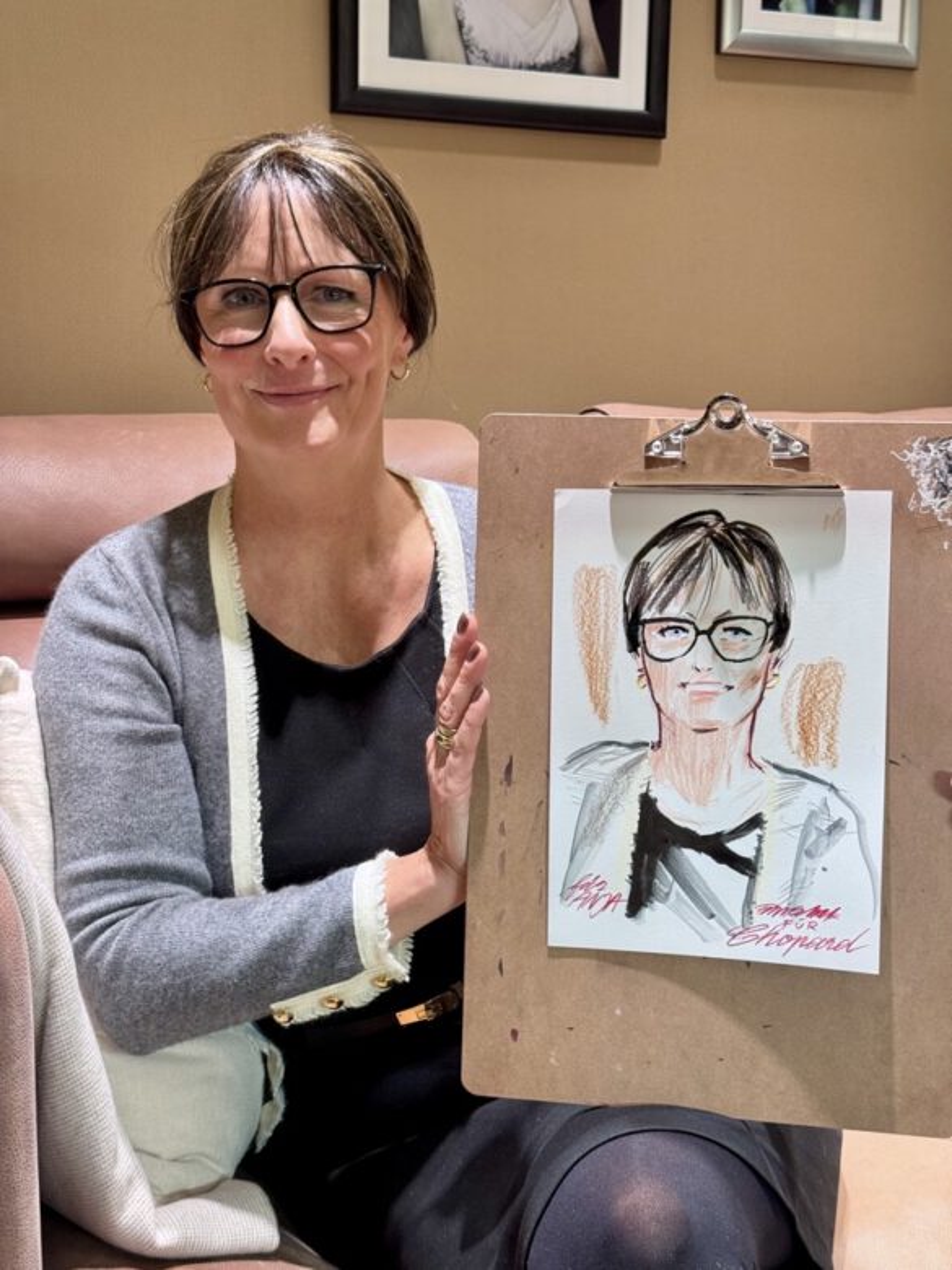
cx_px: 476
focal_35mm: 48
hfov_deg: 30.3
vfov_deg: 39.7
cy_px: 635
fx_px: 1760
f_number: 1.78
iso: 100
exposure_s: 1/50
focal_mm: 6.76
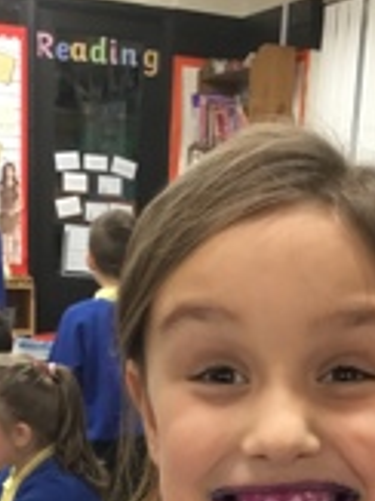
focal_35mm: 76
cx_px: 298
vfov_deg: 23.4
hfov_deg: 19.2
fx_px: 1099
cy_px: 606
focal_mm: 3.3
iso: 100
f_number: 2.4
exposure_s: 1/33
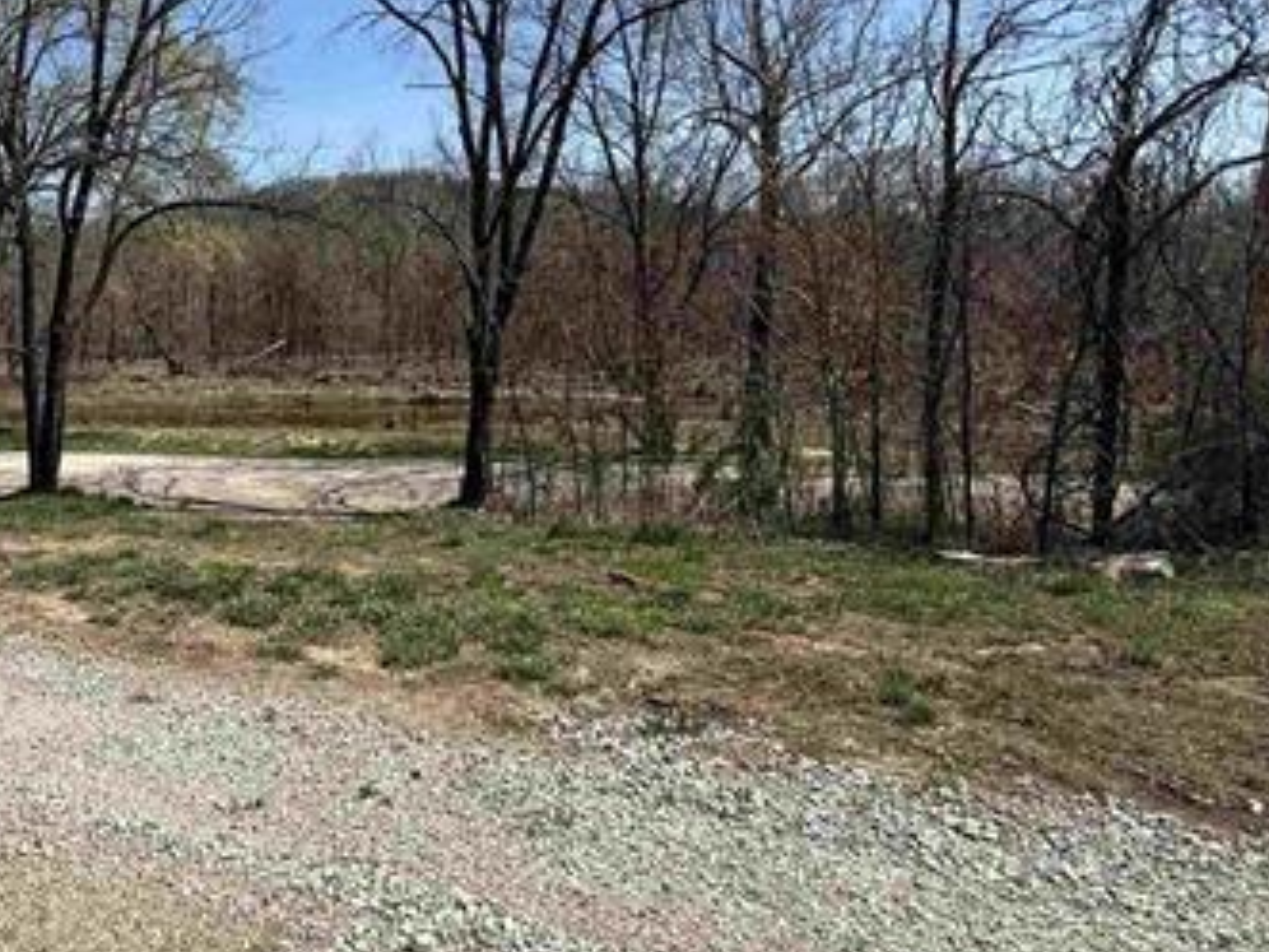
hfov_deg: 60.2
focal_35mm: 27
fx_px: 990
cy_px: 329
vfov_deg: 50.6
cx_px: 256
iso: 50
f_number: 2.2
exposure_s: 1/2165
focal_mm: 2.22
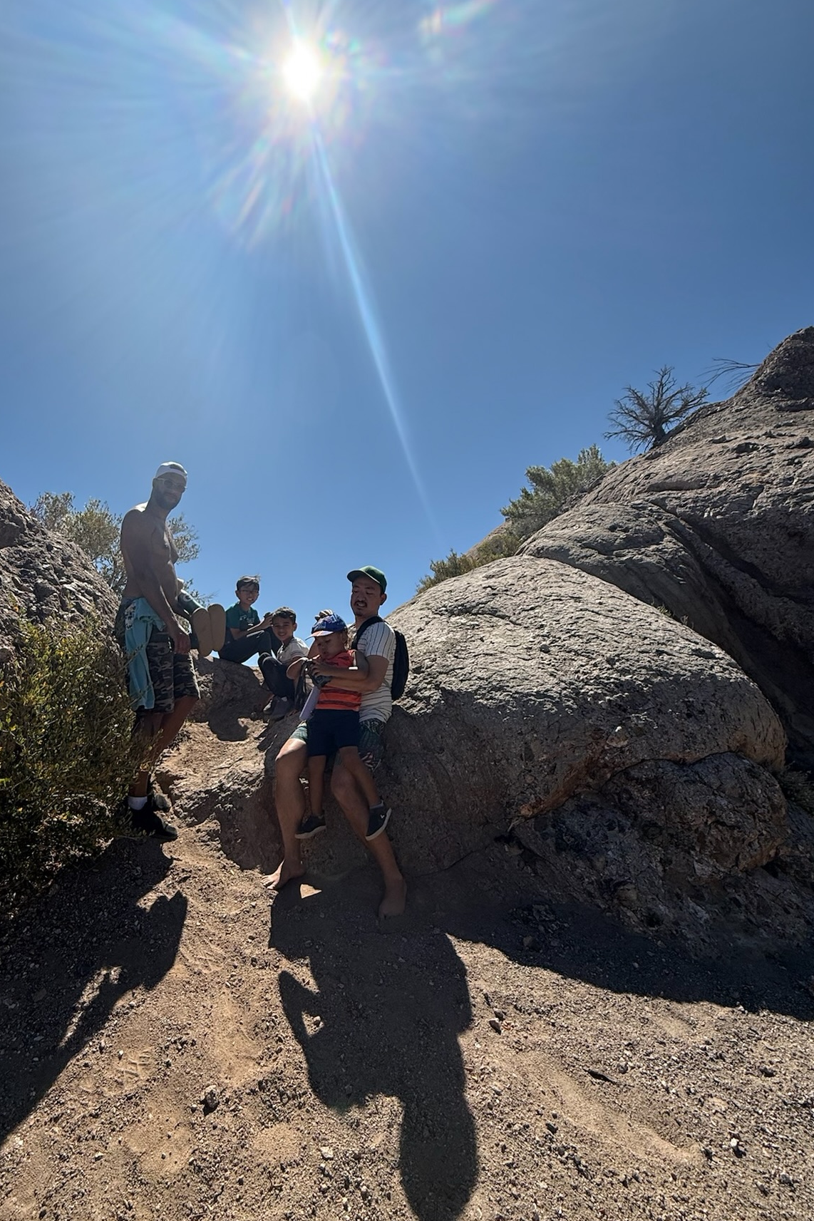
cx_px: 322
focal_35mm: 17
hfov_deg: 69.7
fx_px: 577
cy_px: 597
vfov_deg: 93.3
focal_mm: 2.22
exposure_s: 1/3125
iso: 50
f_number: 2.2
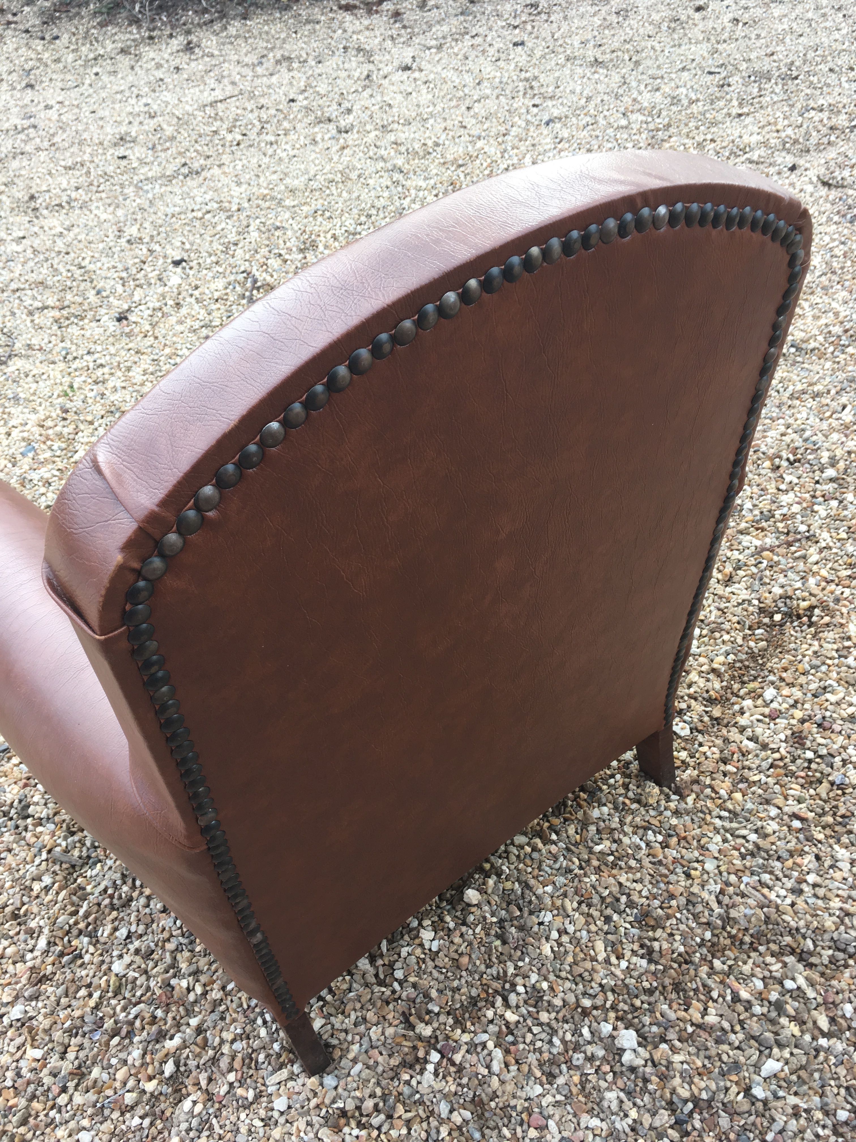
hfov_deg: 48.2
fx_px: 956
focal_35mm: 29
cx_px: 428
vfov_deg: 61.7
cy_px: 571
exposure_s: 1/100
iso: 25
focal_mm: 4.15
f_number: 2.2
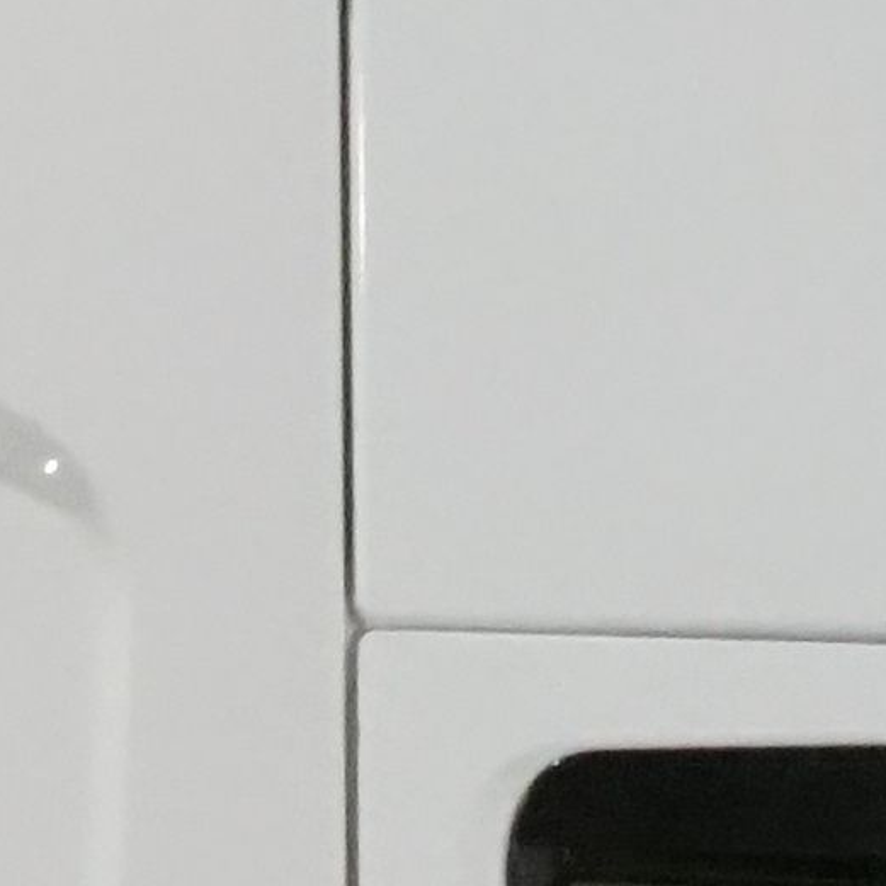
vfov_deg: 4.4
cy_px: 2573
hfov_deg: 4.6
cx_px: 61
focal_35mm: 382
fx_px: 11062
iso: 6400
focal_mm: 39
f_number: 25
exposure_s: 1/25
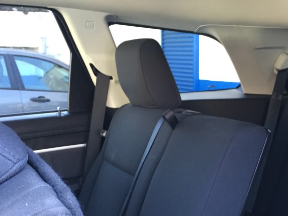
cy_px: 180
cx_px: 197
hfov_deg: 36.4
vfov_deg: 27.3
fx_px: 433
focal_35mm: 52
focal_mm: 4.15
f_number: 2.2
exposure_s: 1/30
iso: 125
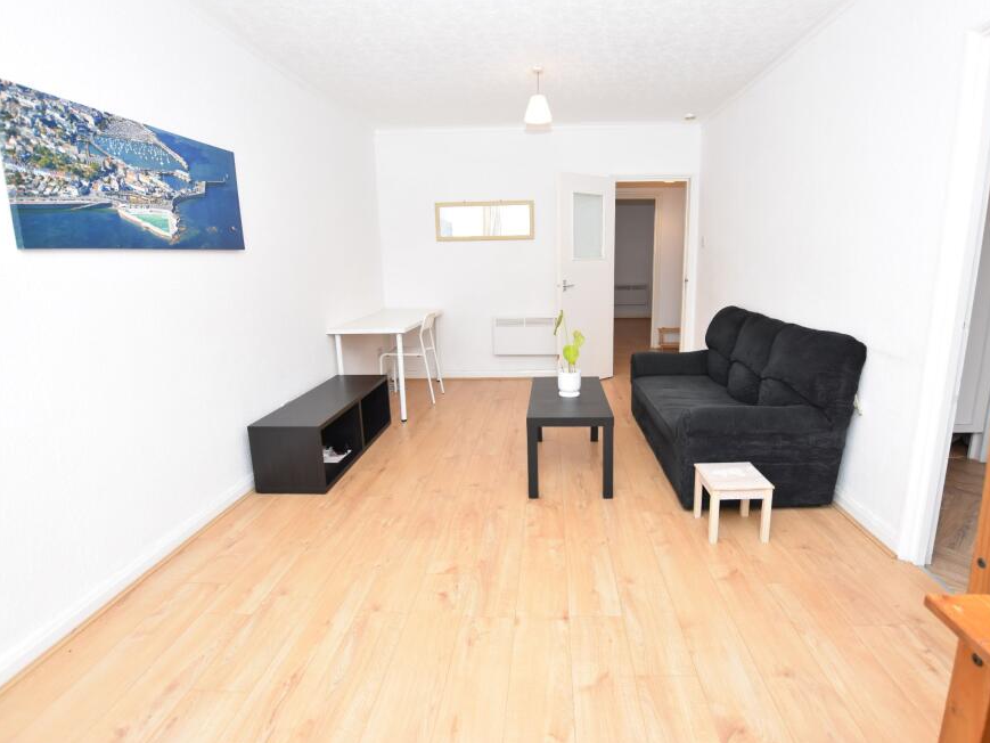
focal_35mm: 17
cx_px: 526
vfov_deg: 74.7
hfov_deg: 90.9
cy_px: 361
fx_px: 486
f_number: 4
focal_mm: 10
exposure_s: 1/125
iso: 800
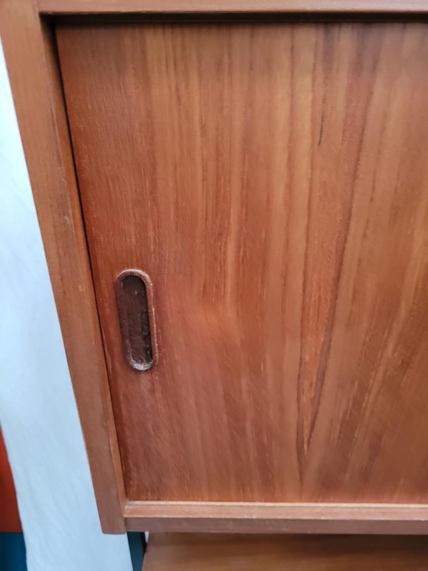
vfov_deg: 67.3
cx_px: 214
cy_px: 286
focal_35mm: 26
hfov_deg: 53.1
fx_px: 429
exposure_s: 1/50
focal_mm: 5.4
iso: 640
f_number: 1.8
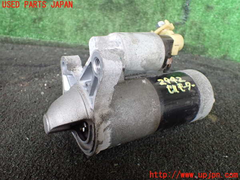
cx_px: 120
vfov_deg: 46.8
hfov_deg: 60.0
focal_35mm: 30
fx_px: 208
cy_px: 90
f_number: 2.3
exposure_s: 1/100
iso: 800
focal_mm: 5.4
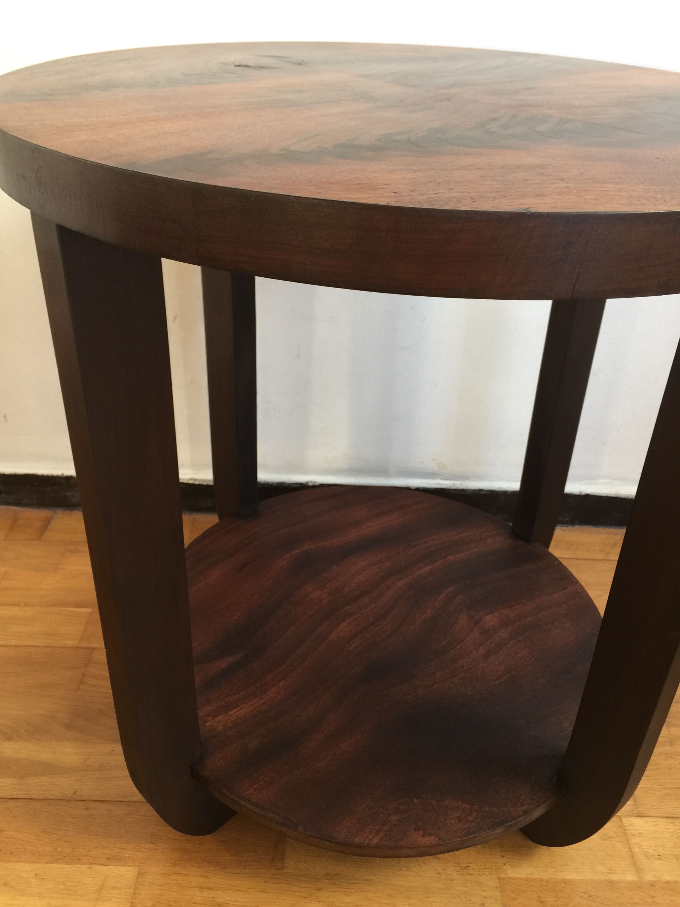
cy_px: 454
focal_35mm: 29
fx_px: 760
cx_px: 340
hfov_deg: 48.2
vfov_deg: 61.7
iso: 64
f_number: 2.2
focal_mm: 4.15
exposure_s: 1/17
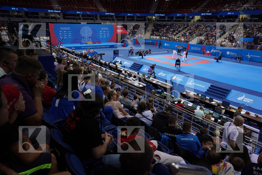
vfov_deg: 43.6
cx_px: 131
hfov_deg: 61.9
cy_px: 88
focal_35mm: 30
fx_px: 218
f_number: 4
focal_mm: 30
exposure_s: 1/250
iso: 500
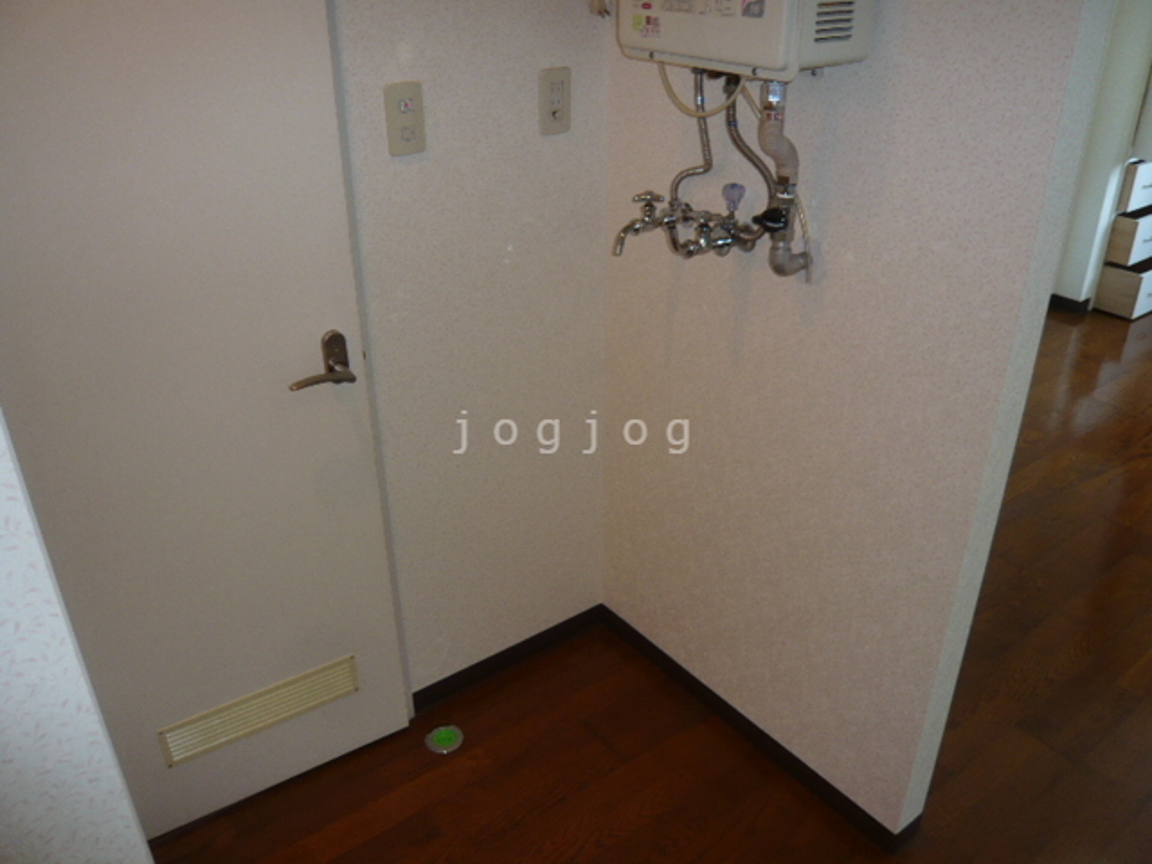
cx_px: 576
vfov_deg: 49.7
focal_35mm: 28
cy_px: 432
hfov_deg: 63.4
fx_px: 932
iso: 100
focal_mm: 4.6
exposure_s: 1/30
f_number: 2.8
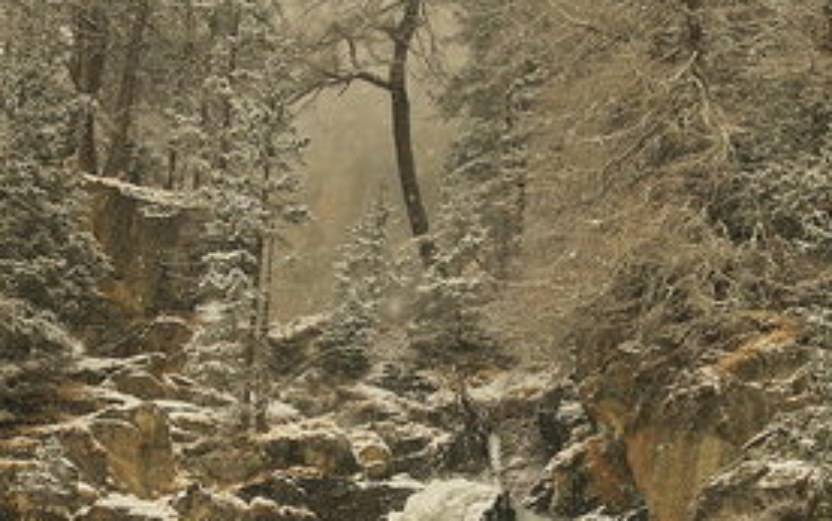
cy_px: 407
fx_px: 3384
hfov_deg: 14.0
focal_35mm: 149
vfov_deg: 8.8
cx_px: 404
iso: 400
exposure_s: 1/160
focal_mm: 45
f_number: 11
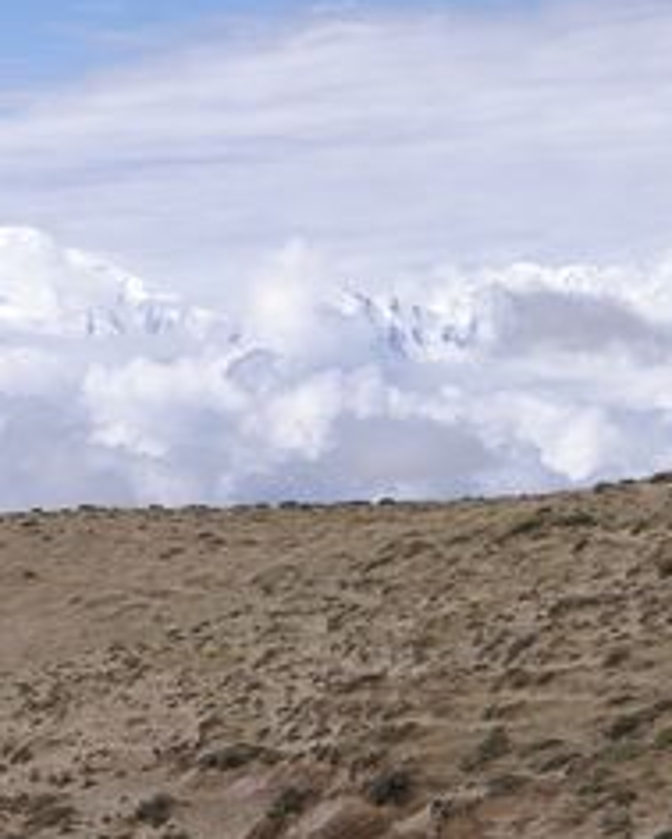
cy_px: 373
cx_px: -265
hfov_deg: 6.2
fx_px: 6112
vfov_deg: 7.9
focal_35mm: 246
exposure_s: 1/400
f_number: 11
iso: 100
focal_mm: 50
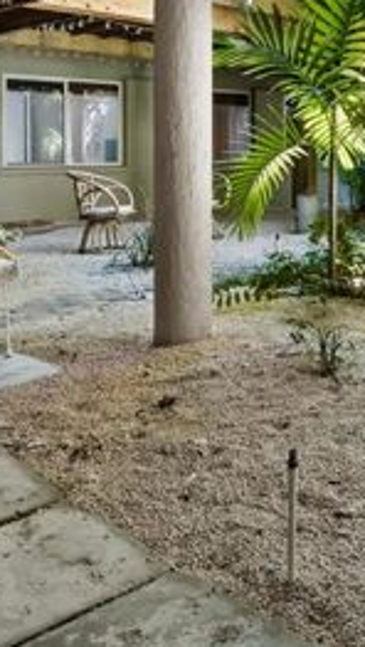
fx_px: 703
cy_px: 147
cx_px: 423
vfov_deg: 47.2
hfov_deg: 26.3
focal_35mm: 41
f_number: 13
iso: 320
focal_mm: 7
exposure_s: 1/2
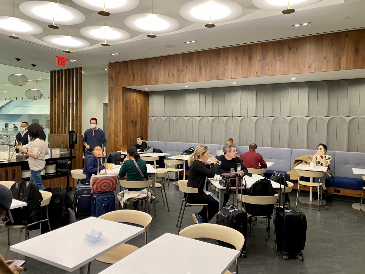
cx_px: 182
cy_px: 137
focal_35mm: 26
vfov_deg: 53.1
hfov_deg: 67.3
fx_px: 274
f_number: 1.8
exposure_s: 1/60
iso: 125
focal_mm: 4.25
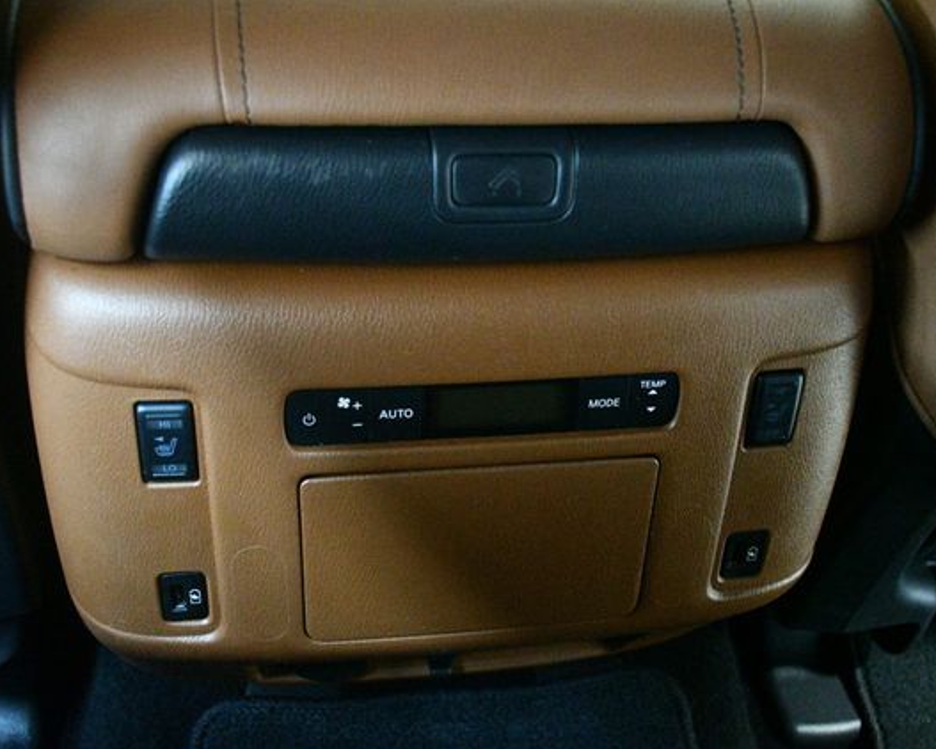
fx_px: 1136
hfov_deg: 44.8
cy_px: 376
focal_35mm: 41
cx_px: 465
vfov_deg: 36.5
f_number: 3.8
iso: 12800
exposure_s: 1/60
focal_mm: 24
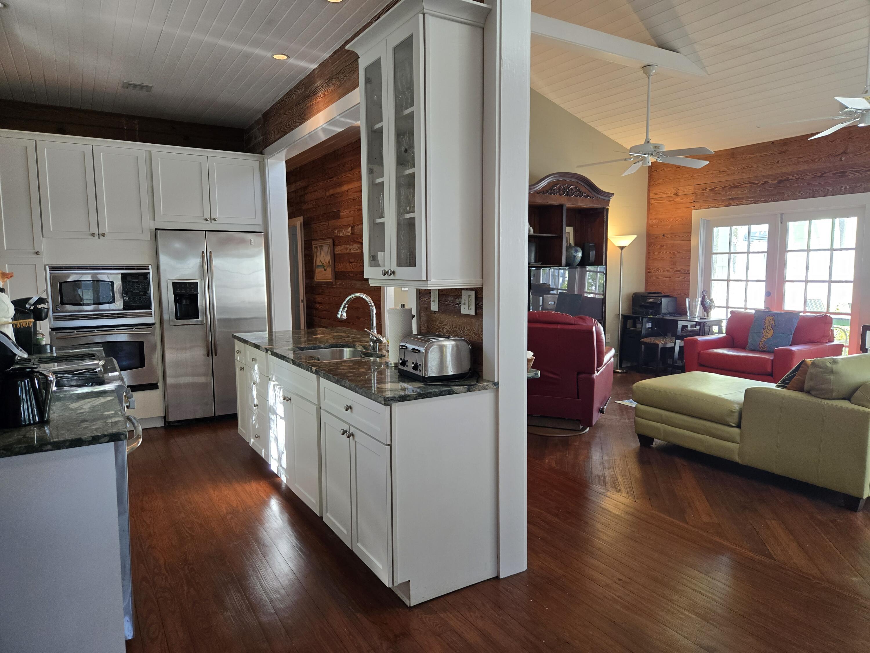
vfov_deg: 58.9
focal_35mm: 23
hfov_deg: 73.9
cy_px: 326
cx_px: 435
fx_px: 578
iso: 125
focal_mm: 5.4
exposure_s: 1/120
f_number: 1.8
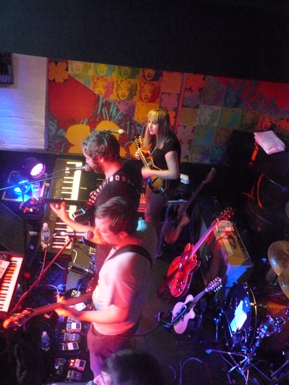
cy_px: 192
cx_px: 144
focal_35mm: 36
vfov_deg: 51.4
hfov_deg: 39.7
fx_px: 401
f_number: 2.8
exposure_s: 1/13
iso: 800
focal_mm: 6
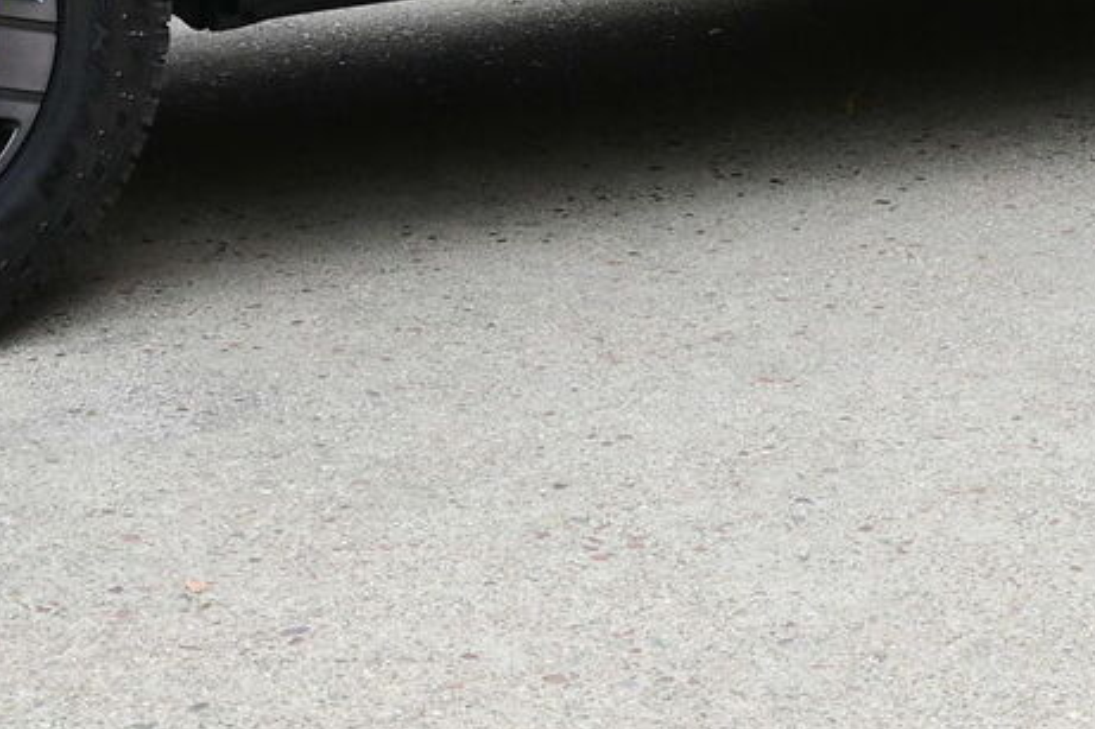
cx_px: 694
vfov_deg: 10.3
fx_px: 3896
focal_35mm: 128
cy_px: -406
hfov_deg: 16.0
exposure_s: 1/320
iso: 400
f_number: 10
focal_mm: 20.5
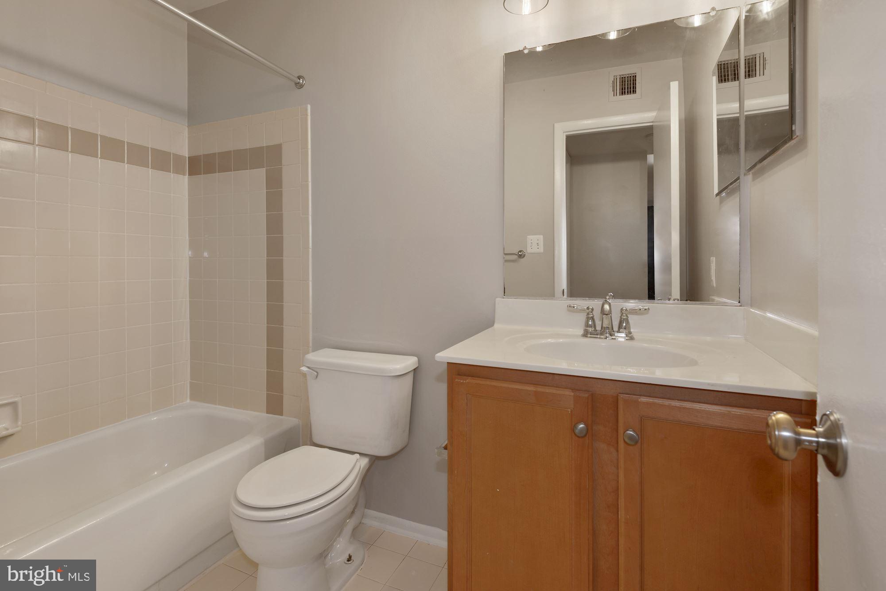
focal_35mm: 16
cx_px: 443
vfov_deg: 73.8
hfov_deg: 96.7
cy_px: 296
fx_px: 394
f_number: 8
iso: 100
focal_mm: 16
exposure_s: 1/2
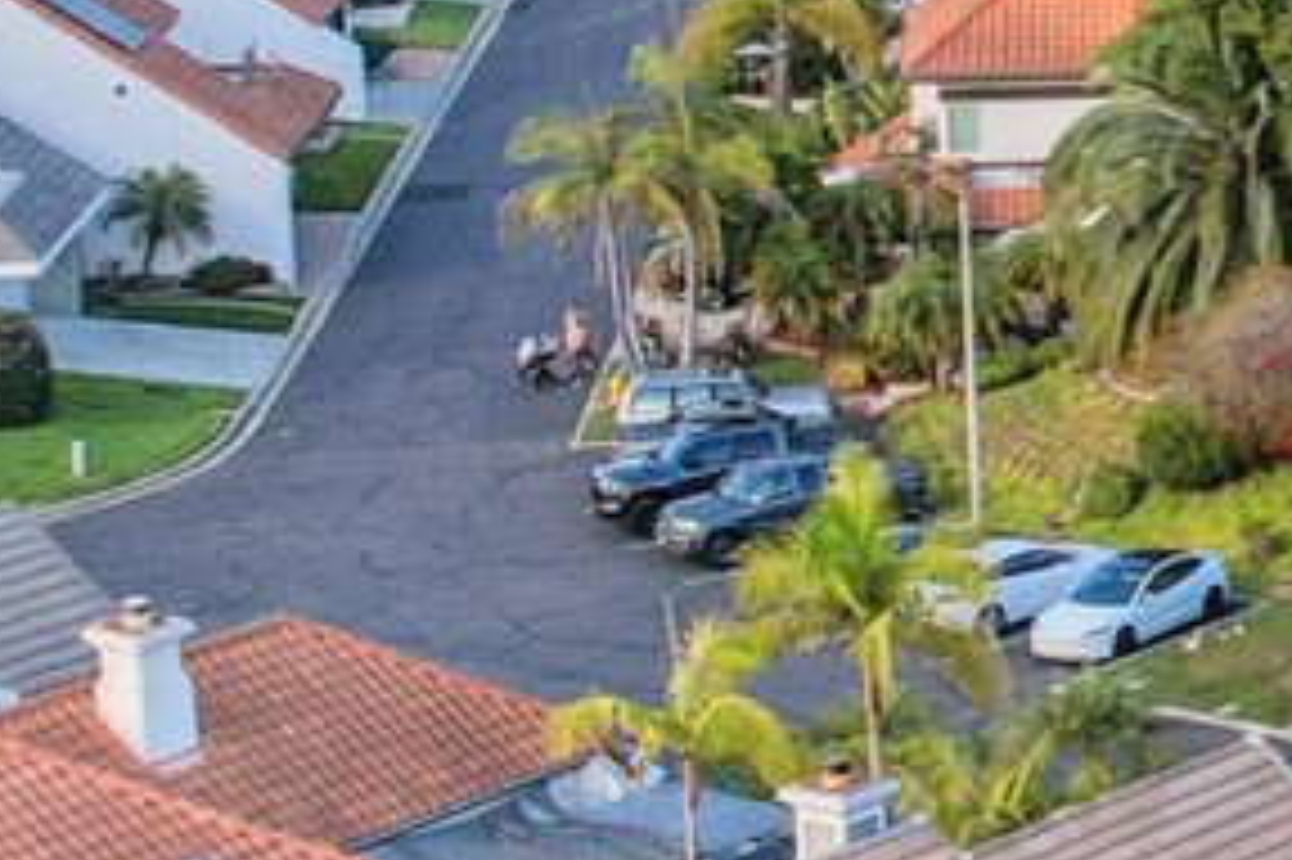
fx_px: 5631
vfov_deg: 8.7
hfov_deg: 12.3
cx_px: 2125
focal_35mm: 157
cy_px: 128
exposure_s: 1/640
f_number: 2.8
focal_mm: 8.4
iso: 100
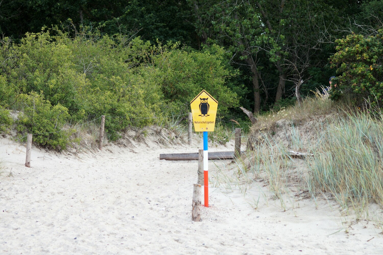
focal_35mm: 135
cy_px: 128
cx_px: 192
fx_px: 1436
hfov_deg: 15.2
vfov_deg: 10.2
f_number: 5
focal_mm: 90
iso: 100
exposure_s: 1/250
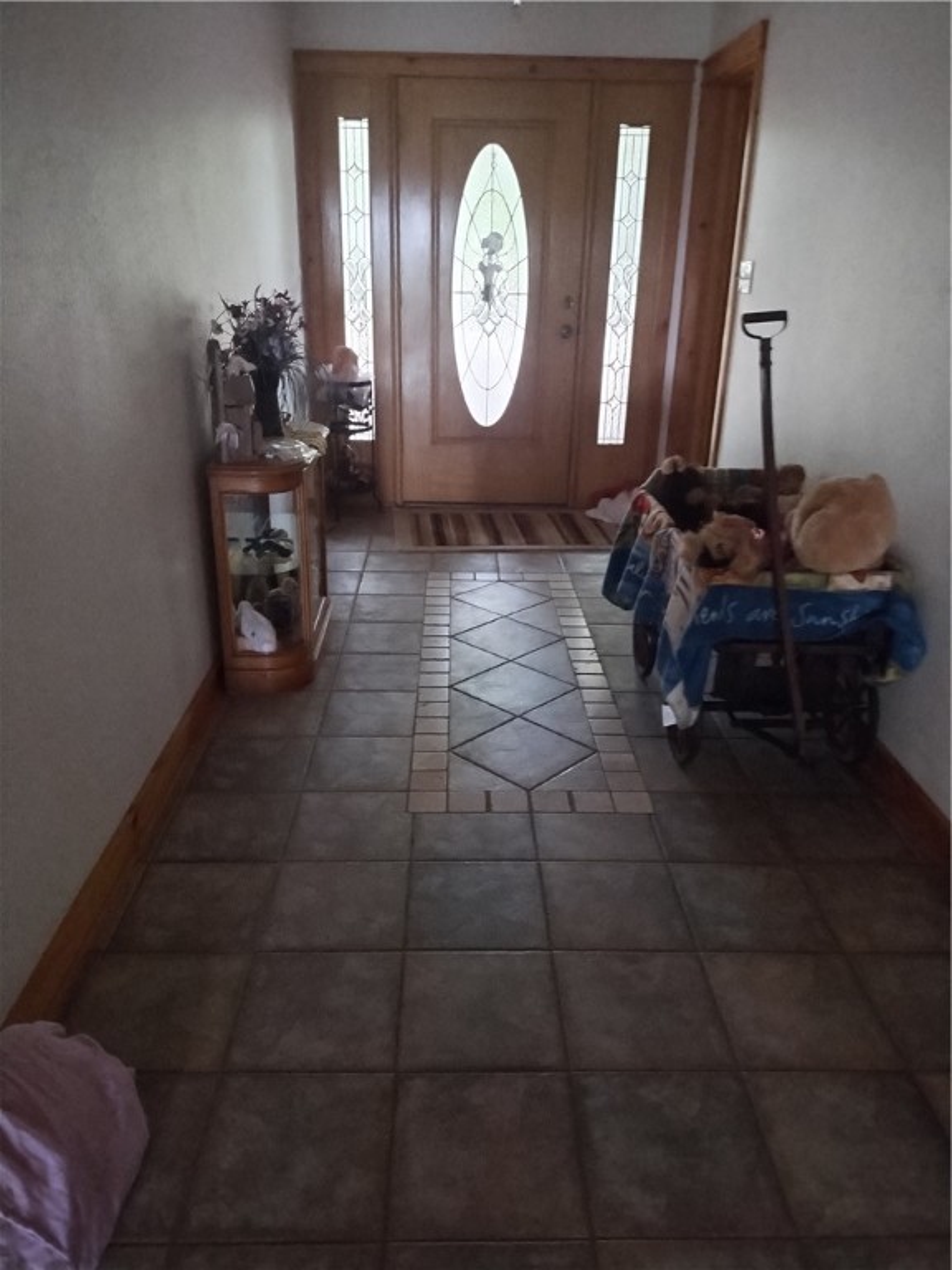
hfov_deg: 54.9
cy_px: 635
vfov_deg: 69.4
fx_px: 917
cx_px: 476
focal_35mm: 25
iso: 719
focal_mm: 4.71
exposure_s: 1/20
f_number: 1.7
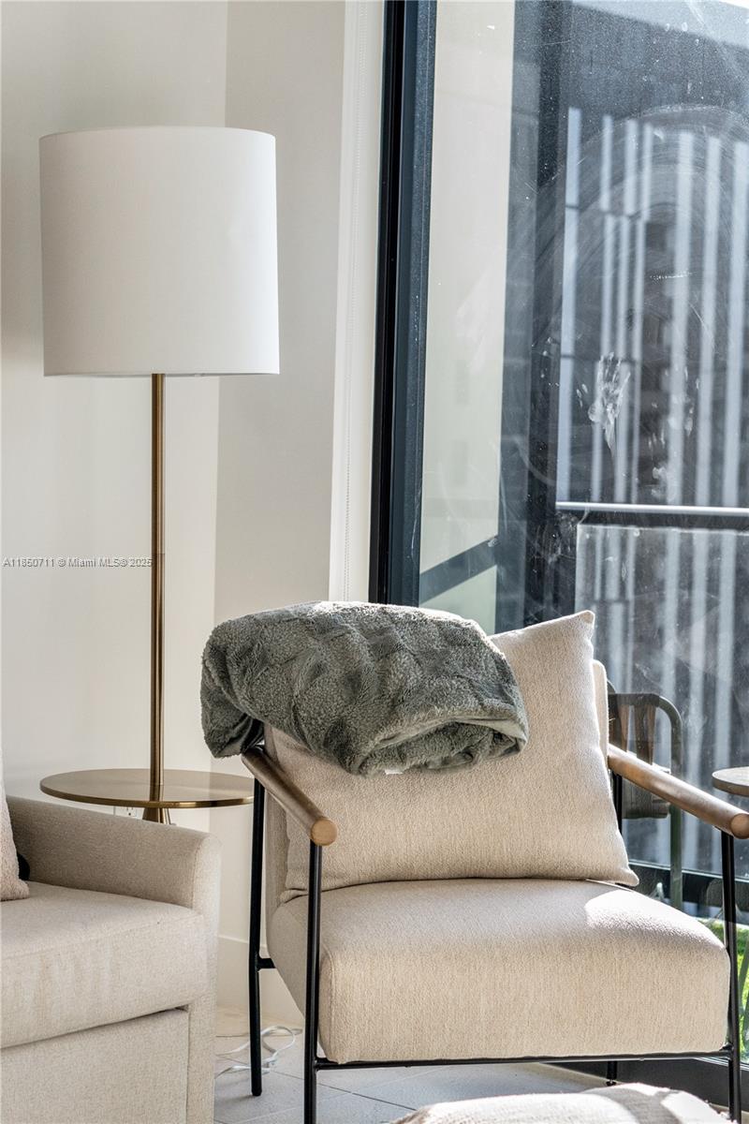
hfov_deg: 18.2
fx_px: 2340
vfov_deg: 27.0
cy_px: 562
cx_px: 374
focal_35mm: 75
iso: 1000
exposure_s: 1/800
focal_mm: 50
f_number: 4
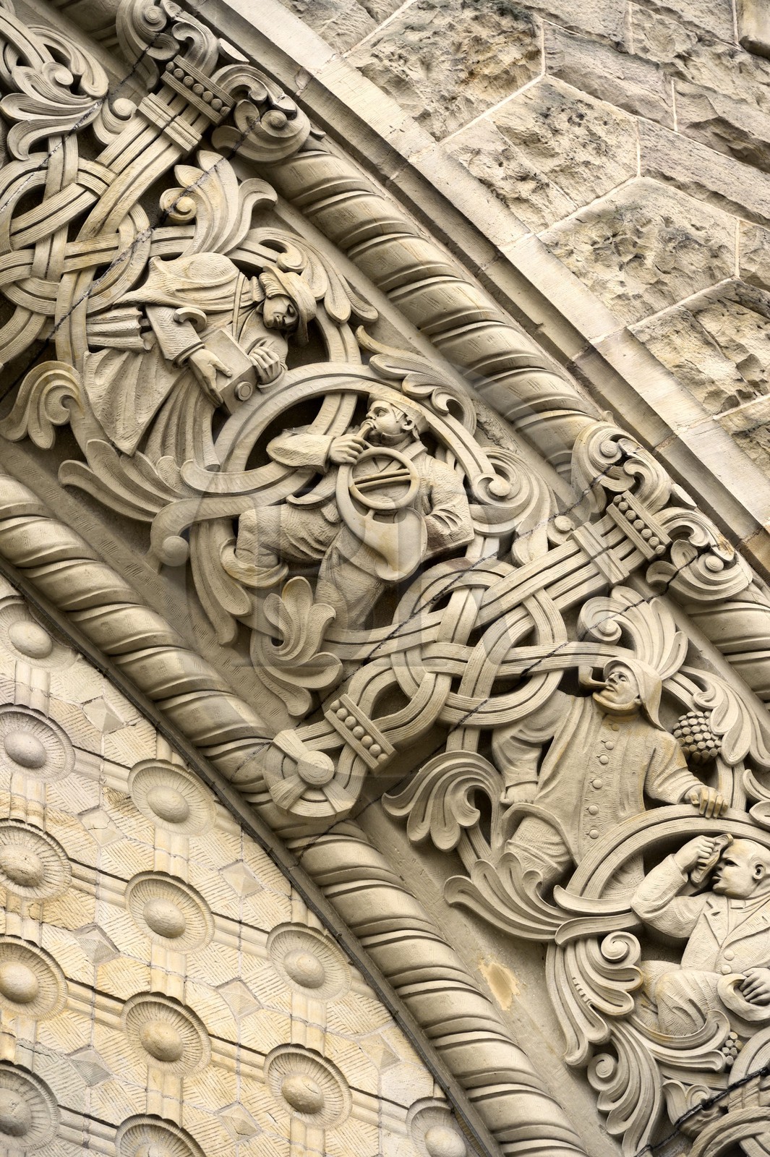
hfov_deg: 6.9
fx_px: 6423
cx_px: 385
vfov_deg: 10.3
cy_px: 578
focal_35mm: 200
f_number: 8
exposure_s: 1/200
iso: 400
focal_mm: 200
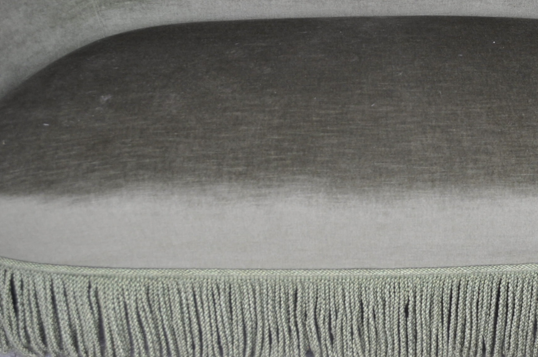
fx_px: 836
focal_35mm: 56
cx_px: 429
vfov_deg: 23.8
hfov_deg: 34.6
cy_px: 80
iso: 400
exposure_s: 1/100
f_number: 5
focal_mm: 20
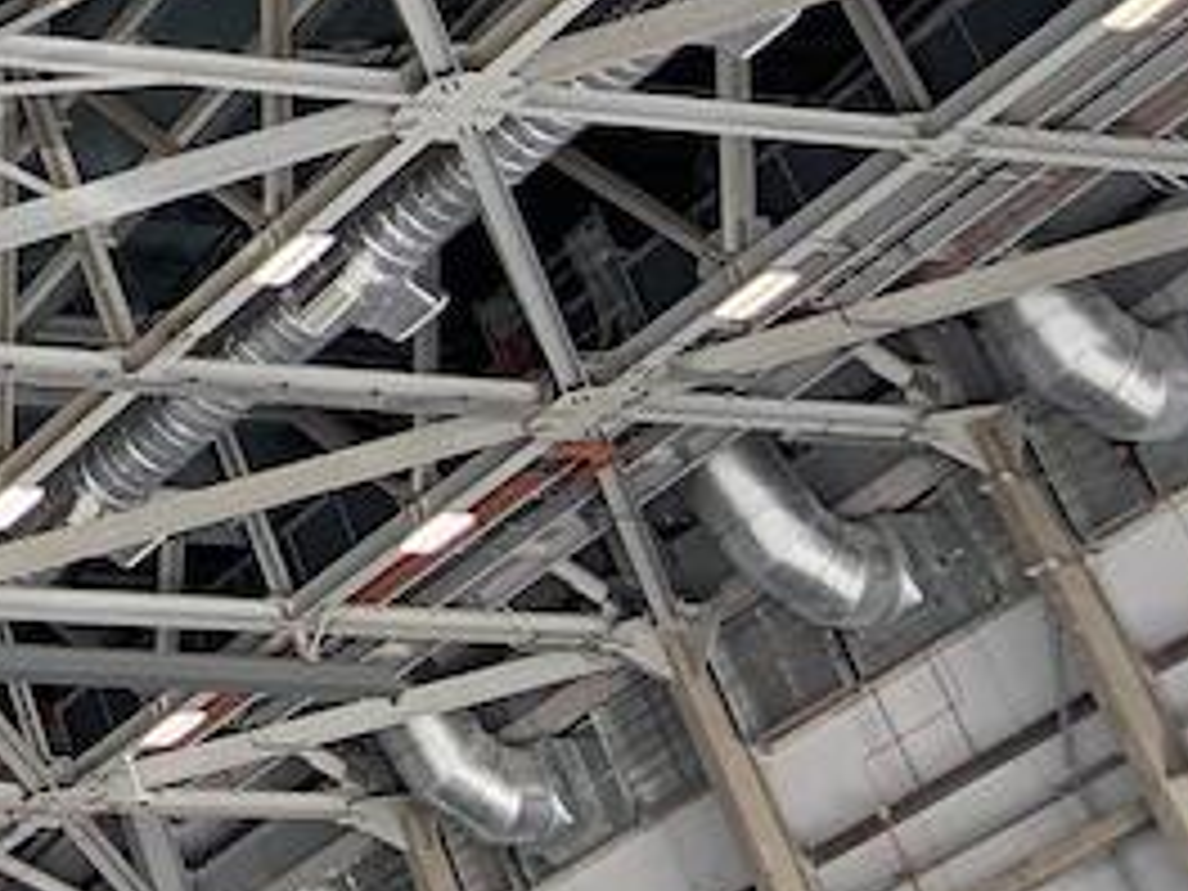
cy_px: -567
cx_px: -1044
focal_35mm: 101
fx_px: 3466
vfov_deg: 13.5
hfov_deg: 16.0
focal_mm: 4.25
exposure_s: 1/356
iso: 25
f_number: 1.8
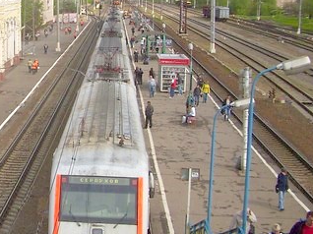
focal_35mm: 70
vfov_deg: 20.9
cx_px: 48
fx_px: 632
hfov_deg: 27.1
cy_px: 74
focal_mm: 5.7
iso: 80
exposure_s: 1/400
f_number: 5.6
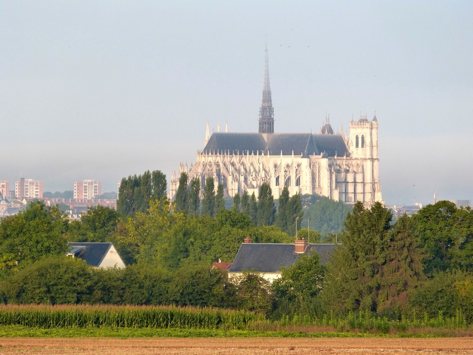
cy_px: 178
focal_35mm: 391
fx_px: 5344
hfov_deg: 5.1
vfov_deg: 3.8
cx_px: 236
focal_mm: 70.3
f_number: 4.2
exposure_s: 1/250
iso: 160
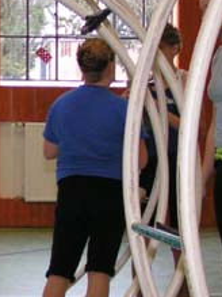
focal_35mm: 129
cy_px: 179
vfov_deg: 15.3
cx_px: -70
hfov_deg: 11.2
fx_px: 1104
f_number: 2.8
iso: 200
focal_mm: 7.3
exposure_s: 1/50
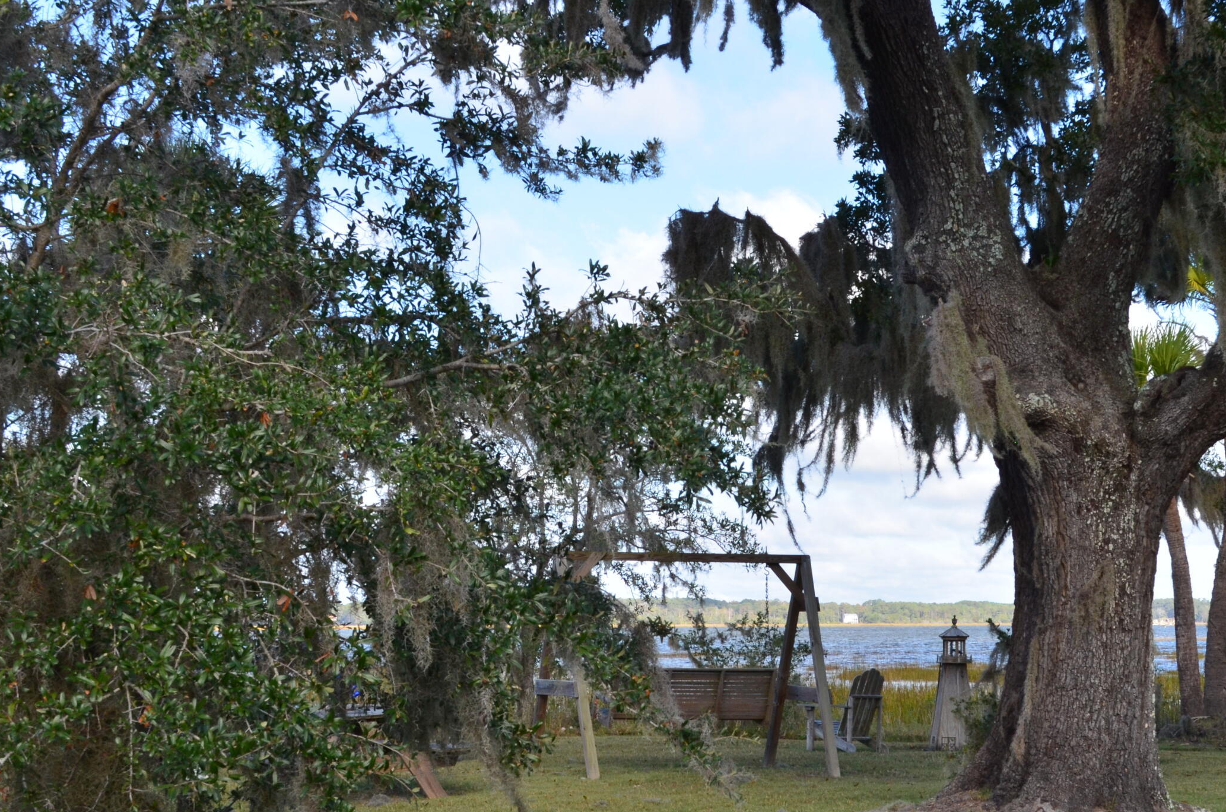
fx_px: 2073
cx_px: 778
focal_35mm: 61
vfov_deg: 22.0
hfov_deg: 32.8
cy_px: 560
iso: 400
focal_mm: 28
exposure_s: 1/250
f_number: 10
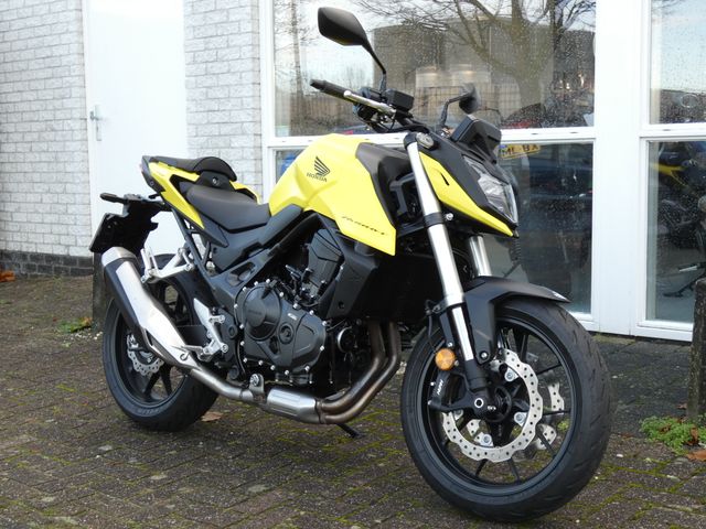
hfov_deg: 38.2
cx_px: 353
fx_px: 1020
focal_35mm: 50
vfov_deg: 29.1
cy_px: 264
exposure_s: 1/80
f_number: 3.9
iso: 160
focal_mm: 9
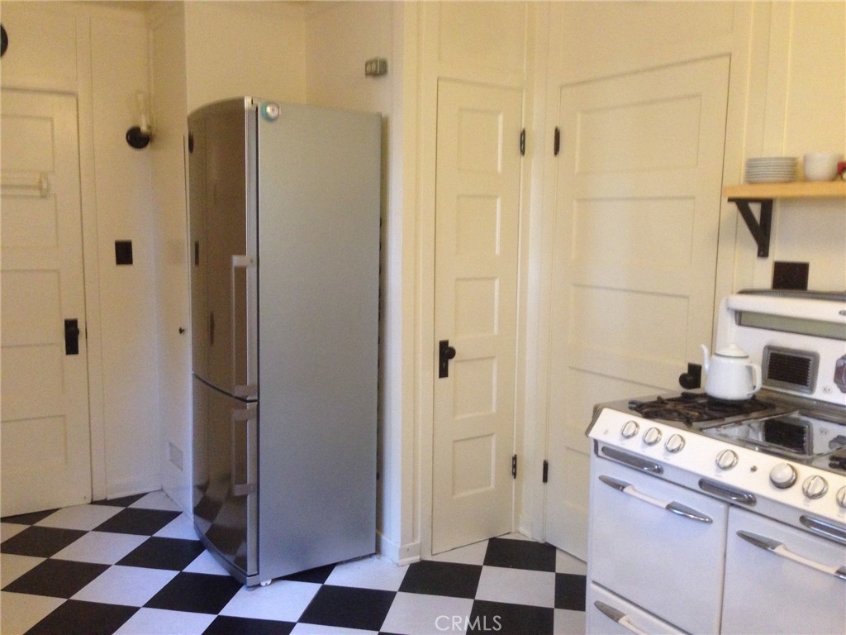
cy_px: 318
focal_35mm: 33
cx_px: 423
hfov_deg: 55.4
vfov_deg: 42.9
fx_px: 807
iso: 320
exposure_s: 1/20
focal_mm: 4.12
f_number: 2.4
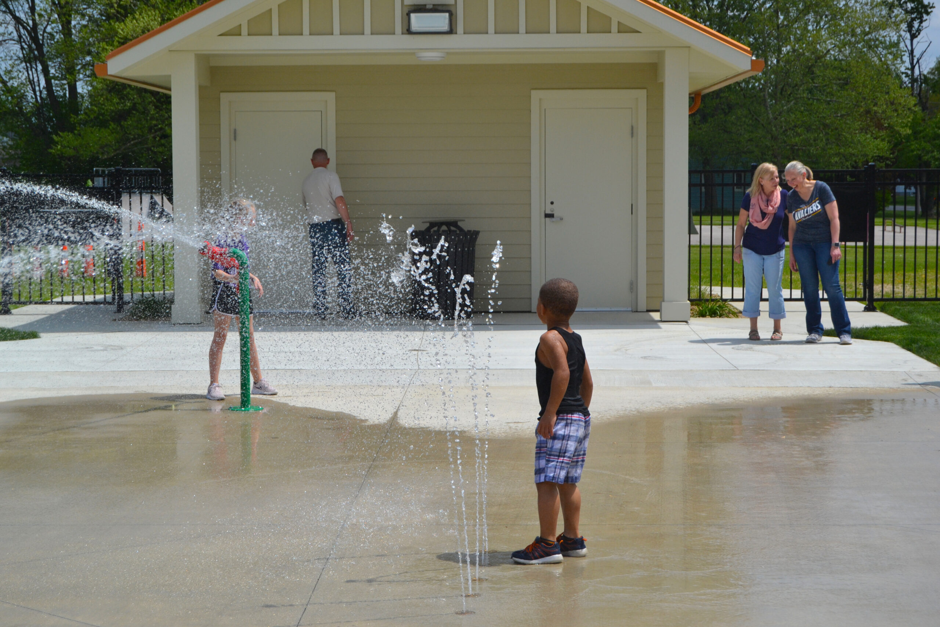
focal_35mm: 78
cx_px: 470
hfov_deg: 26.0
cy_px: 314
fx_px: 2037
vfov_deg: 17.5
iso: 320
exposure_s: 1/2000
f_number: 7.1
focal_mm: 52
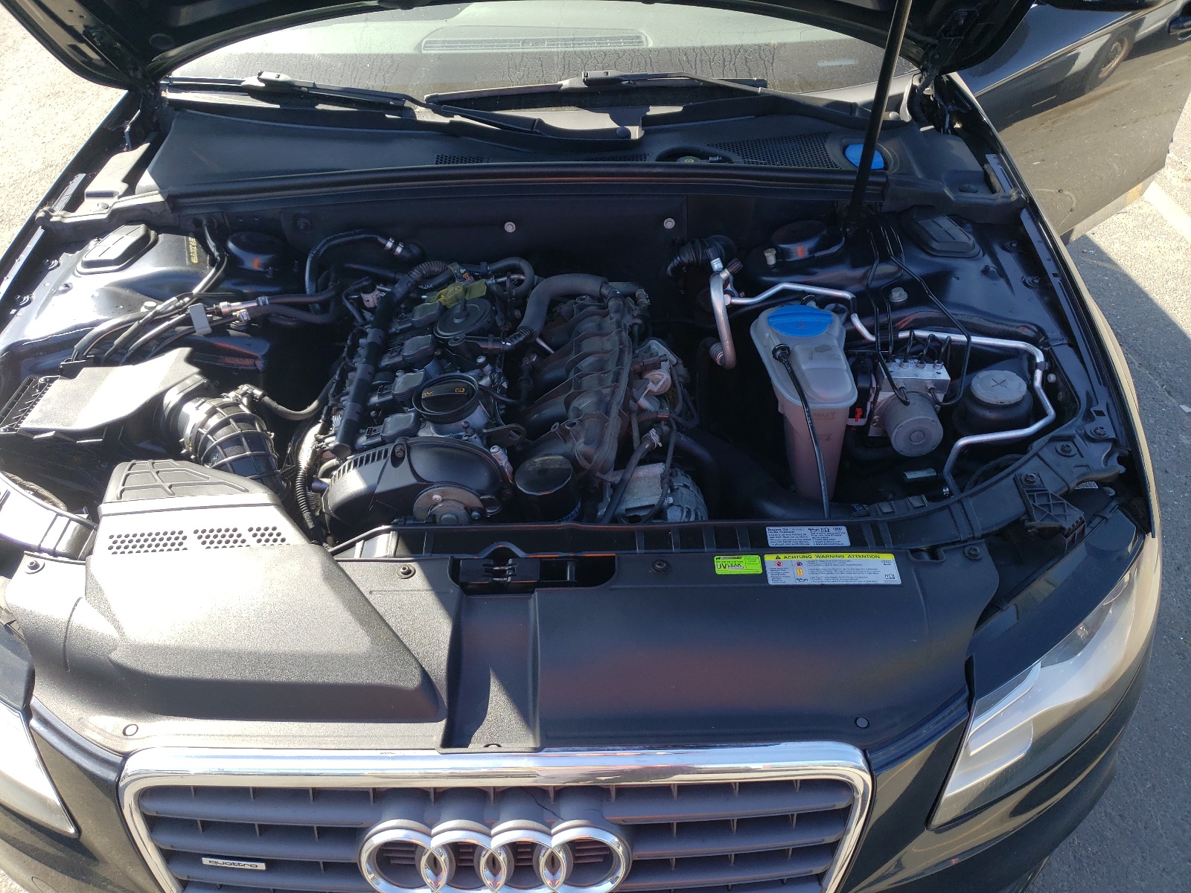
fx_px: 895
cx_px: 596
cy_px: 446
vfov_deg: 53.1
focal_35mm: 26
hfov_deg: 67.3
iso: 50
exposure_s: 1/556
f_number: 1.5
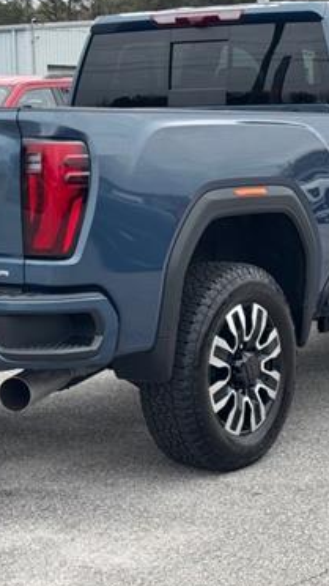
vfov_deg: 23.7
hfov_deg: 13.4
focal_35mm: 90
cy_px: 254
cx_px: 183
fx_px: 1397
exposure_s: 1/765
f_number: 1.78
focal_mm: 6.76
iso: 64
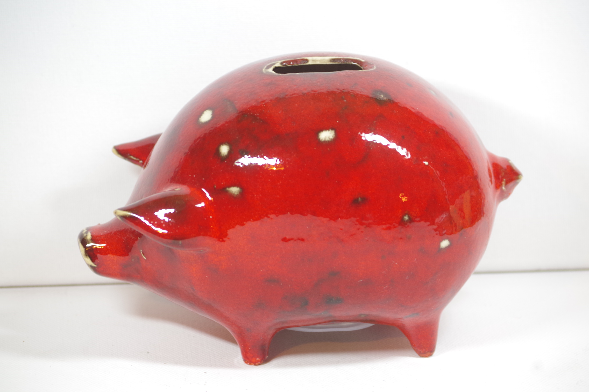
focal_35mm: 157
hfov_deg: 13.1
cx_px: 294
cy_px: 196
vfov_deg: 8.7
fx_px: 2568
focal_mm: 105
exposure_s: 1/8
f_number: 6.7
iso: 400
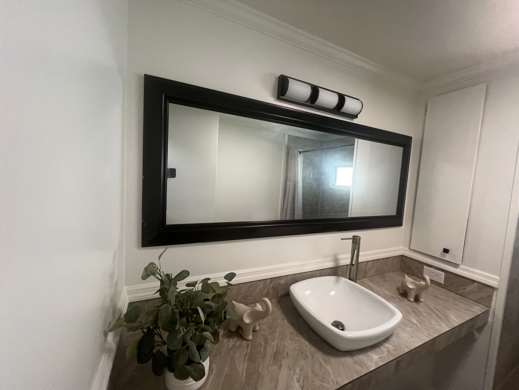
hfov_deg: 106.2
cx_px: 260
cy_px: 195
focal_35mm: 13
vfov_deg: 89.9
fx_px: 195
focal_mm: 1.57
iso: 200
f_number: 1.8
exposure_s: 1/120
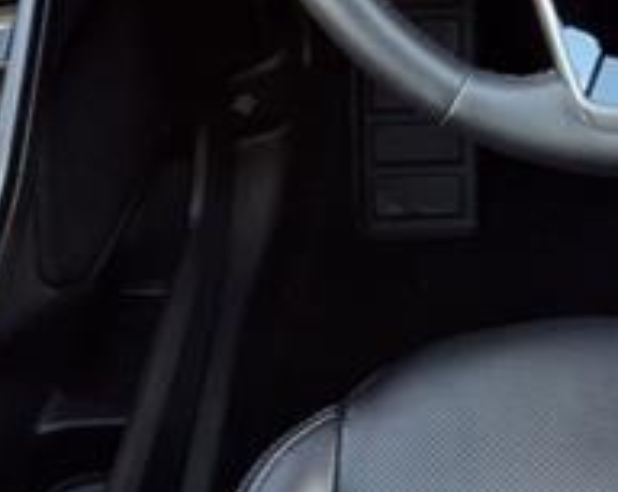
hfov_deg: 20.7
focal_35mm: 88
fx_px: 1607
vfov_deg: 16.8
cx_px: 686
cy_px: -80
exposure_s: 1/60.2
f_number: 1.9
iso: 64
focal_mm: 3.58
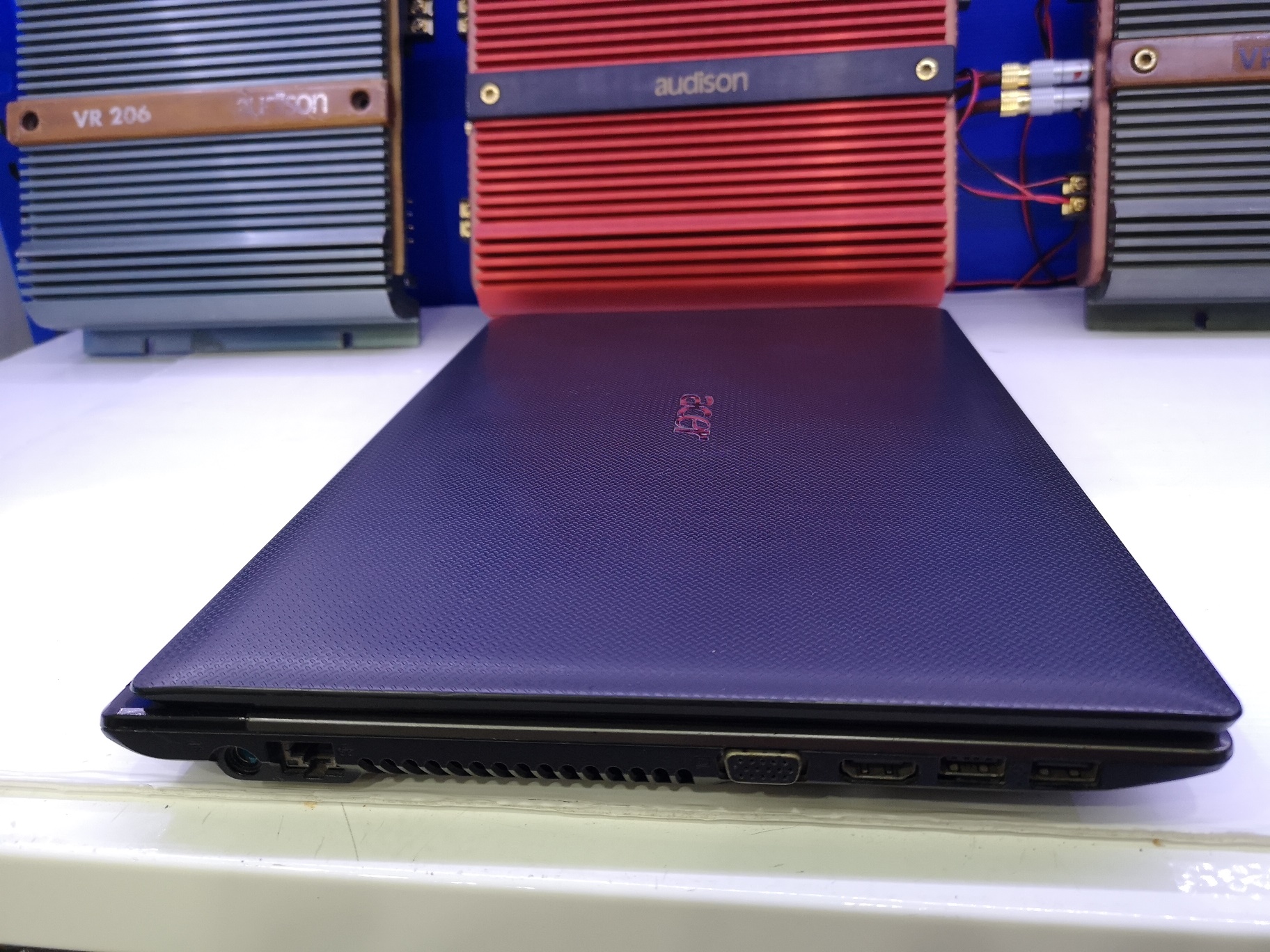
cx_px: 635
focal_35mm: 27
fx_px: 991
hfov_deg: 65.3
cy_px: 476
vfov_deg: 51.4
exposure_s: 1/100
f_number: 1.8
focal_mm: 3.95
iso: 400
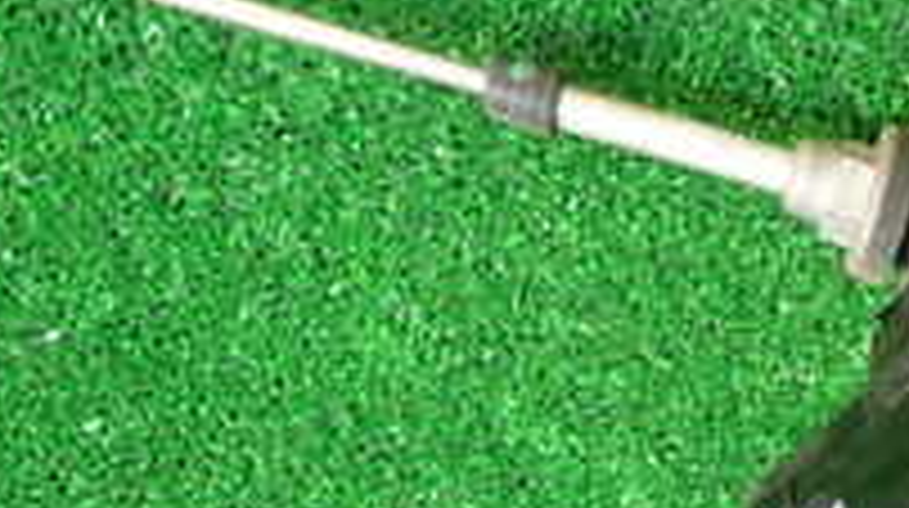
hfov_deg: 23.0
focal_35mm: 81
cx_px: 1210
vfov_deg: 14.1
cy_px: 719
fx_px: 1950
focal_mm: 4.5
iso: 200
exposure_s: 1/40
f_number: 2
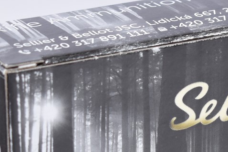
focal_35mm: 345
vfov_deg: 4.0
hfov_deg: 5.9
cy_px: 165
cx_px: 248
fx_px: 2186
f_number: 5.6
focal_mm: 55
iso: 640
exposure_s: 1/50
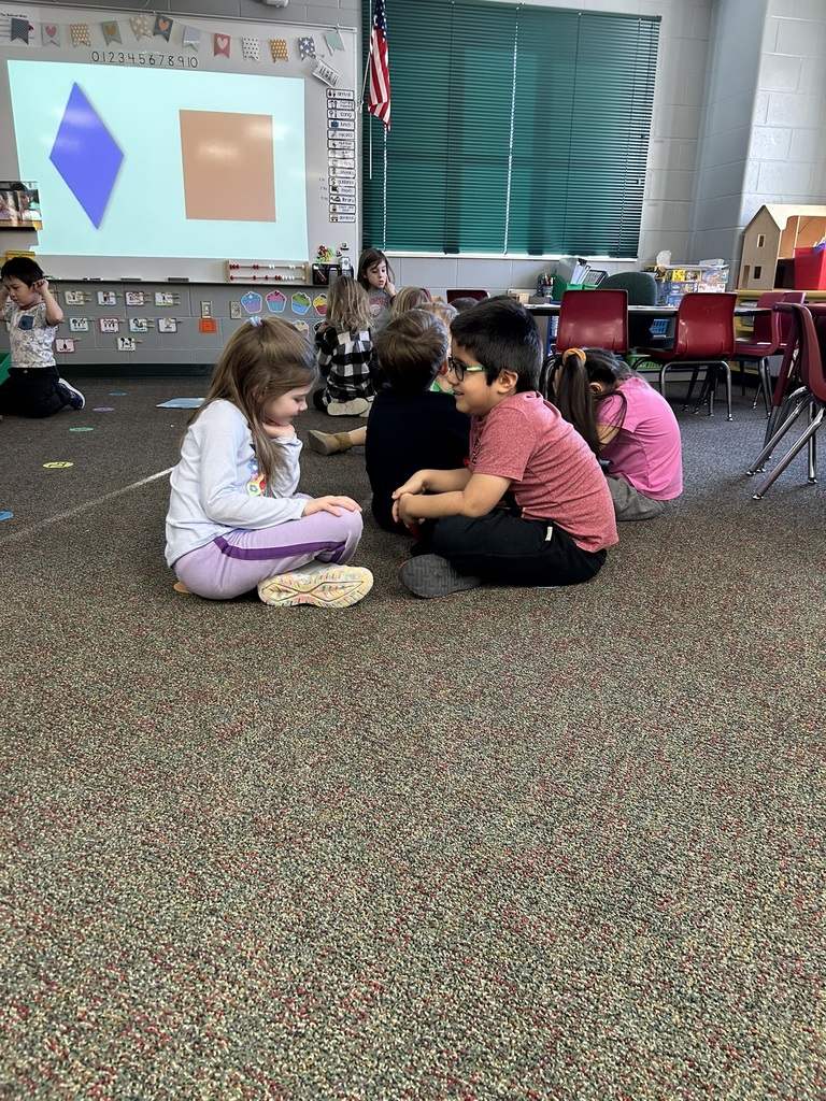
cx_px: 413
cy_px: 550
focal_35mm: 26
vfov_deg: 67.3
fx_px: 827
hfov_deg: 53.1
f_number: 1.5
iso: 125
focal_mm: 5.7
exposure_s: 1/60
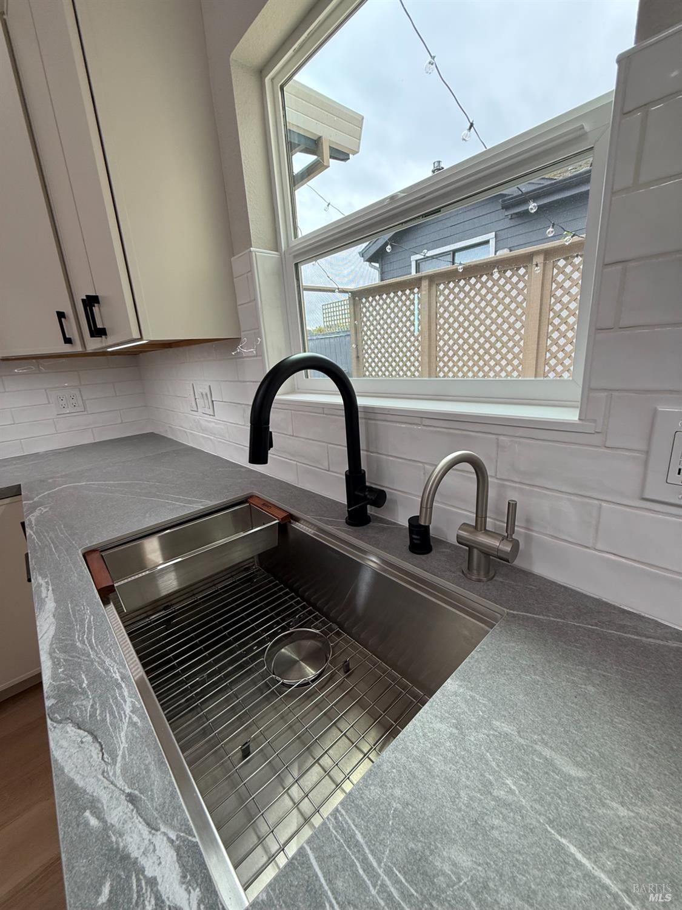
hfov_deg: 85.7
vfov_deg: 102.1
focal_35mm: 14
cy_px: 455
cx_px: 341
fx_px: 368
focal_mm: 2.22
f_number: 2.2
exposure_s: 1/120
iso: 100
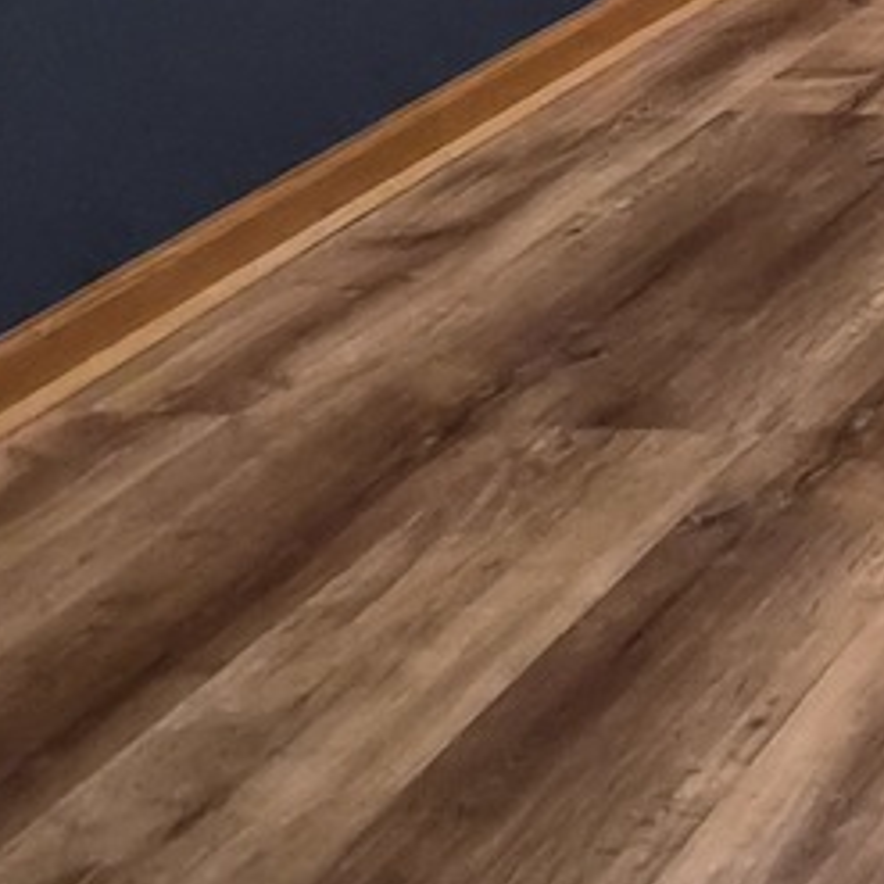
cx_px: 2011
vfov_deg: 18.4
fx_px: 1936
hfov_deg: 15.9
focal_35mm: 67
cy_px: -820
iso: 400
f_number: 2.2
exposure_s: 1/60
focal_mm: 1.7
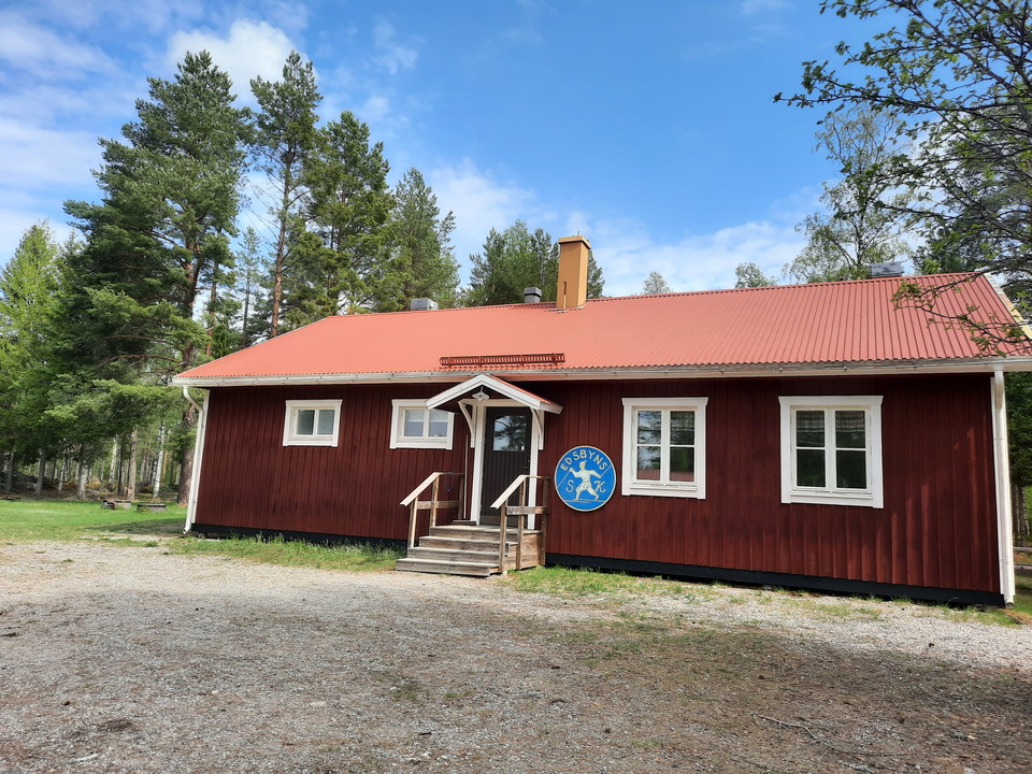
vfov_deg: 54.9
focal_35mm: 25
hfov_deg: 69.4
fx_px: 745
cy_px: 387
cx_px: 516
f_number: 2
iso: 32
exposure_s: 1/652
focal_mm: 4.6
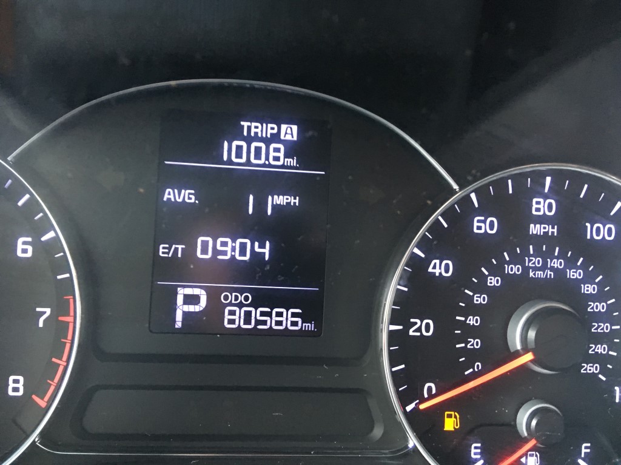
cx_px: 310
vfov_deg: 48.2
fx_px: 520
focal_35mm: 29
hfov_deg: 61.7
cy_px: 232
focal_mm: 4.15
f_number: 2.2
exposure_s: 1/30
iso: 200
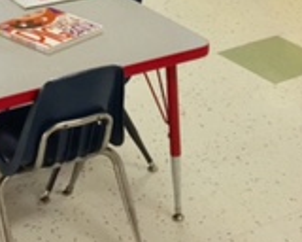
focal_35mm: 113
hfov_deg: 16.9
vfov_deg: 12.7
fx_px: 1010
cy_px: -157
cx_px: 72
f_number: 2.2
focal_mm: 4.15
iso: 40
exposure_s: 1/60
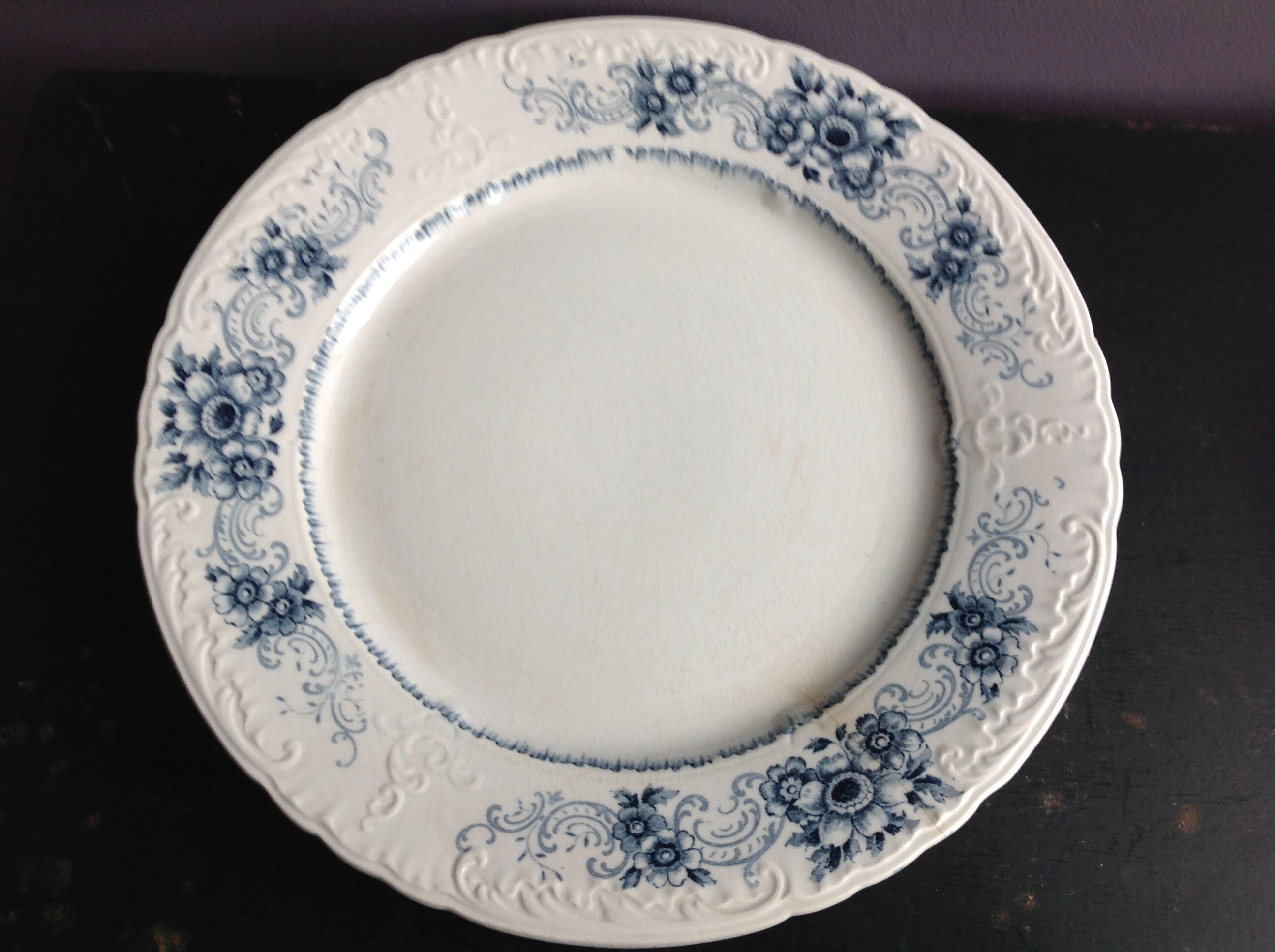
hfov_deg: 52.7
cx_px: 638
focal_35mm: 35
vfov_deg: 40.6
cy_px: 476
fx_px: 1287
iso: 50
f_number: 2.4
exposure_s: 1/15
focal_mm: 4.28
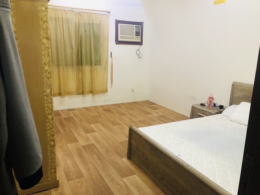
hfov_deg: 63.4
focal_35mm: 28
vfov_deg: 49.8
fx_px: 210
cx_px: 130
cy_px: 98
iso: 80
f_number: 1.8
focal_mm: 4
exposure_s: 1/15
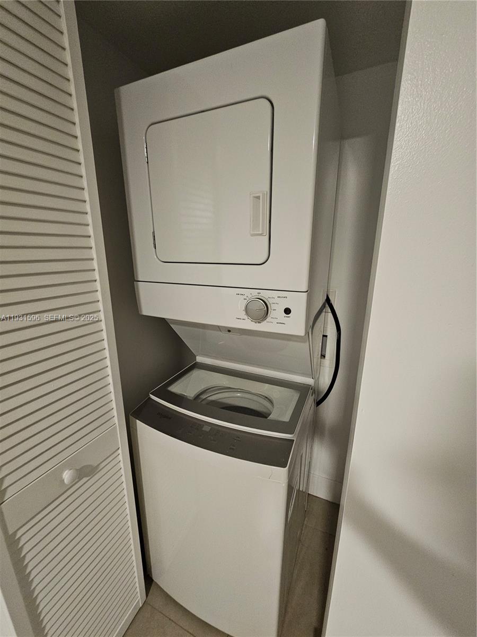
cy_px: 318
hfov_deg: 89.9
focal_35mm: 13
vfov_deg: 106.2
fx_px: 239
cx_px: 238
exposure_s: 1/30
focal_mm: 2.2
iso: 640
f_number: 2.2
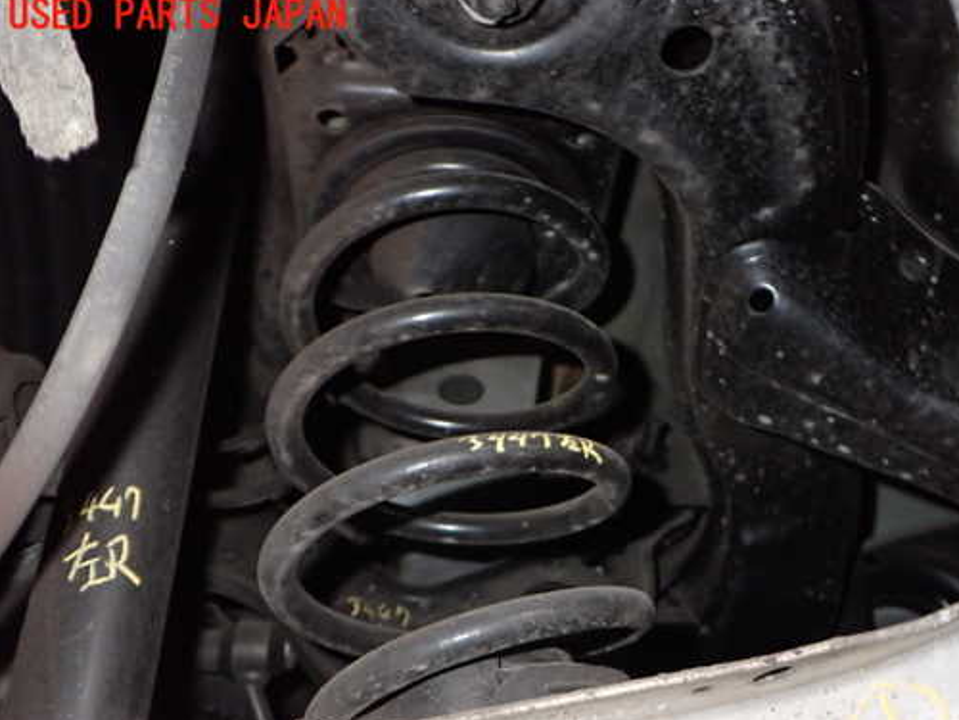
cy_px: 424
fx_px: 997
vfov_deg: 39.5
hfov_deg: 51.0
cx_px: 573
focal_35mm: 36
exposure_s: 1/30
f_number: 6.3
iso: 640
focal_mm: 5.4
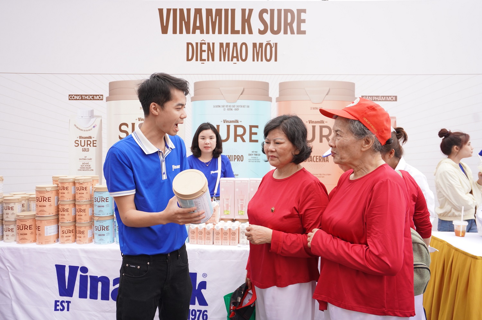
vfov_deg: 49.5
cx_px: 241
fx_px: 348
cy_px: 160
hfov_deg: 69.4
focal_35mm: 26
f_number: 4
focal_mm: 26
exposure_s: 1/500
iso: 1250
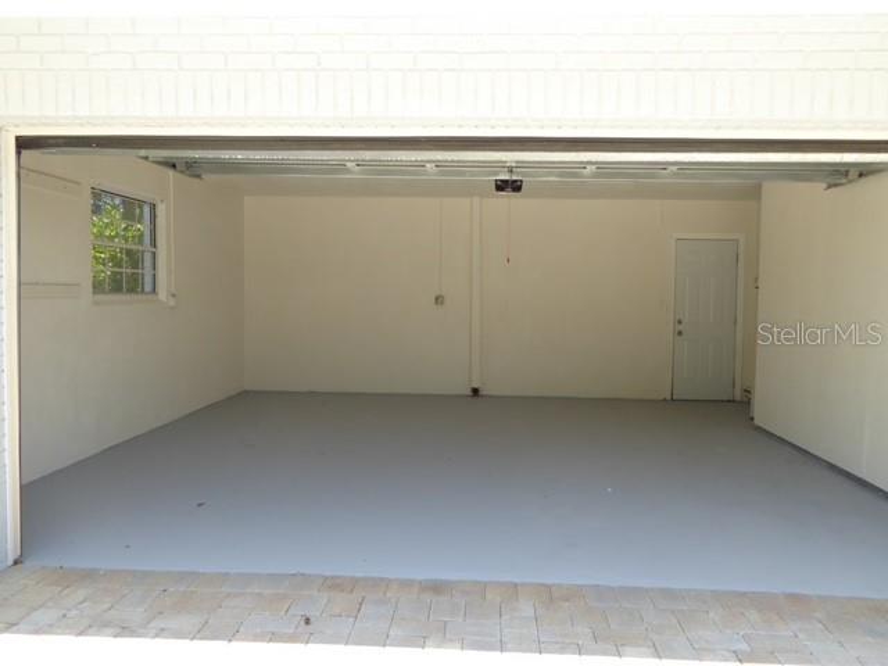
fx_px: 744
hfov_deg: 61.7
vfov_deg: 48.2
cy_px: 333
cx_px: 444
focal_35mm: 29
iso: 100
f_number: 3.5
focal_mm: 5
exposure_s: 1/160
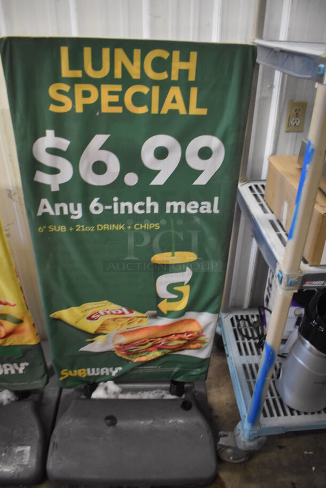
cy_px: 244
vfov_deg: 67.3
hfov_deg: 48.0
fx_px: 366
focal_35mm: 27
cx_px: 163
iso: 2200
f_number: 3.5
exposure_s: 1/125
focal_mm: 18
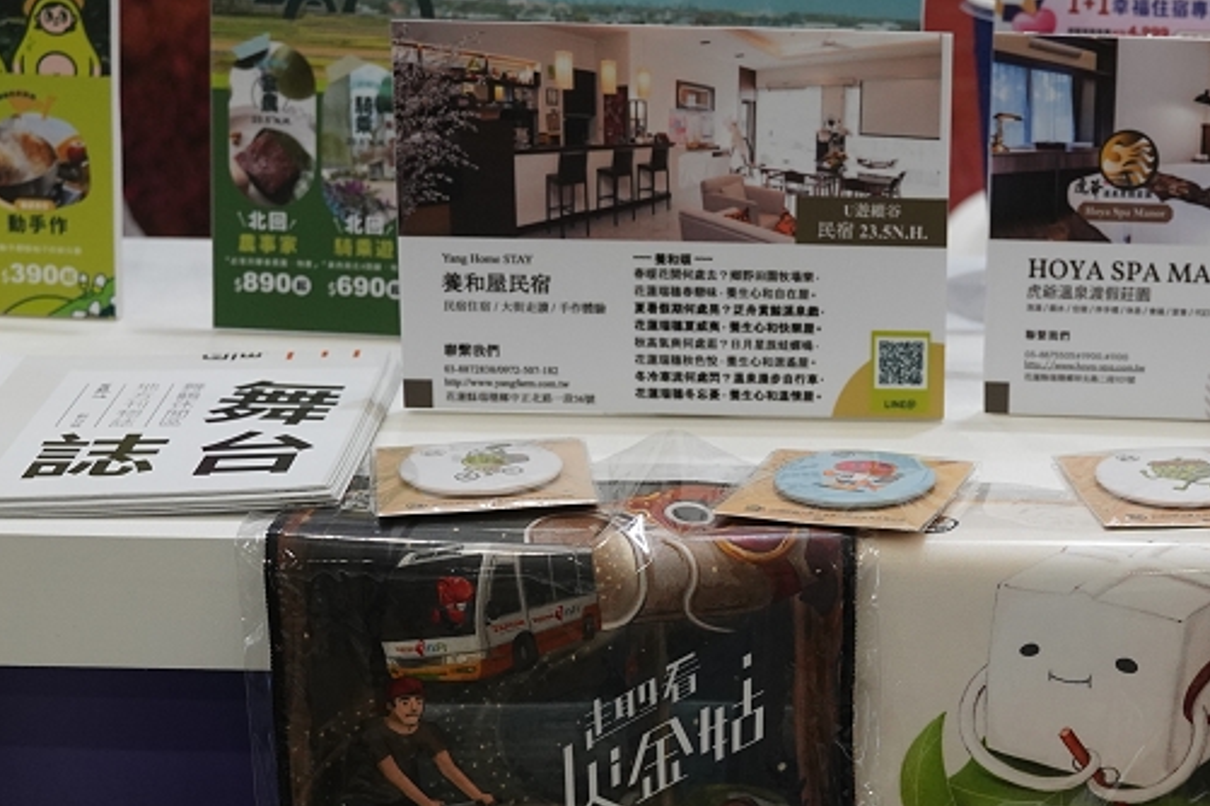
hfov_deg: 29.0
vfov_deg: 20.1
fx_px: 2252
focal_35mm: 67
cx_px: 1065
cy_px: 630
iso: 1250
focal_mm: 28
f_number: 4
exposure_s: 1/160
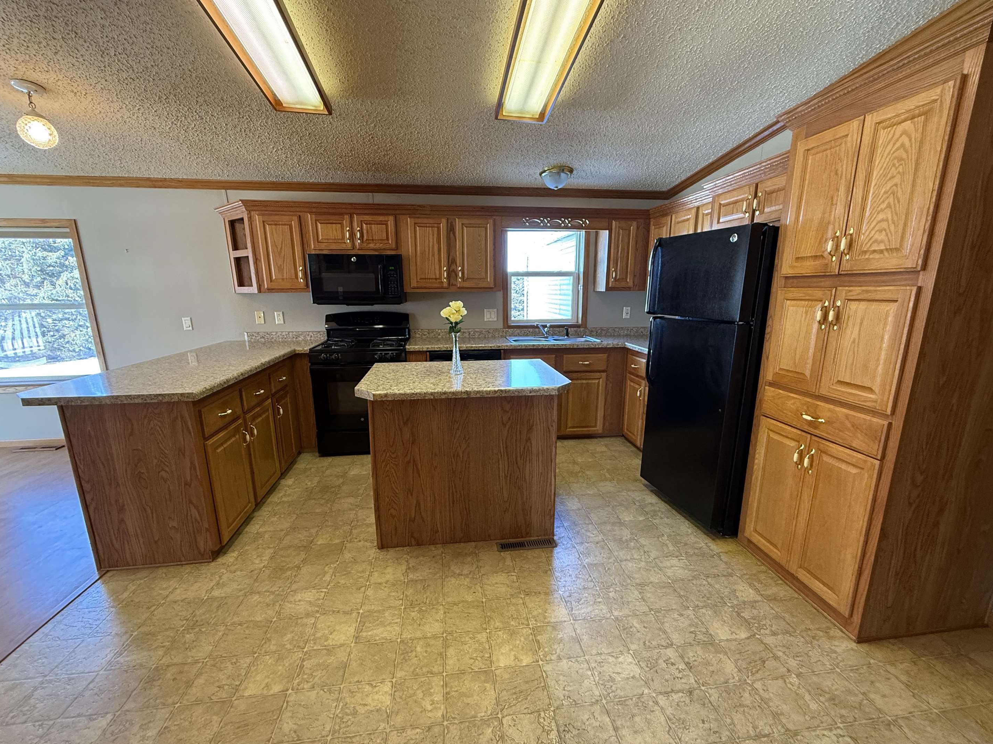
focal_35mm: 15
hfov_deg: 98.2
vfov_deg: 81.7
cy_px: 387
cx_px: 502
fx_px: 430
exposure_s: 1/60
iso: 320
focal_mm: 2.22
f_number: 2.2
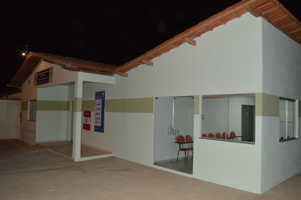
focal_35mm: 27
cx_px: 150
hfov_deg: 67.4
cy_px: 100
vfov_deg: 47.9
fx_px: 226
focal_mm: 18
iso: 800
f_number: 5
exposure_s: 1/80
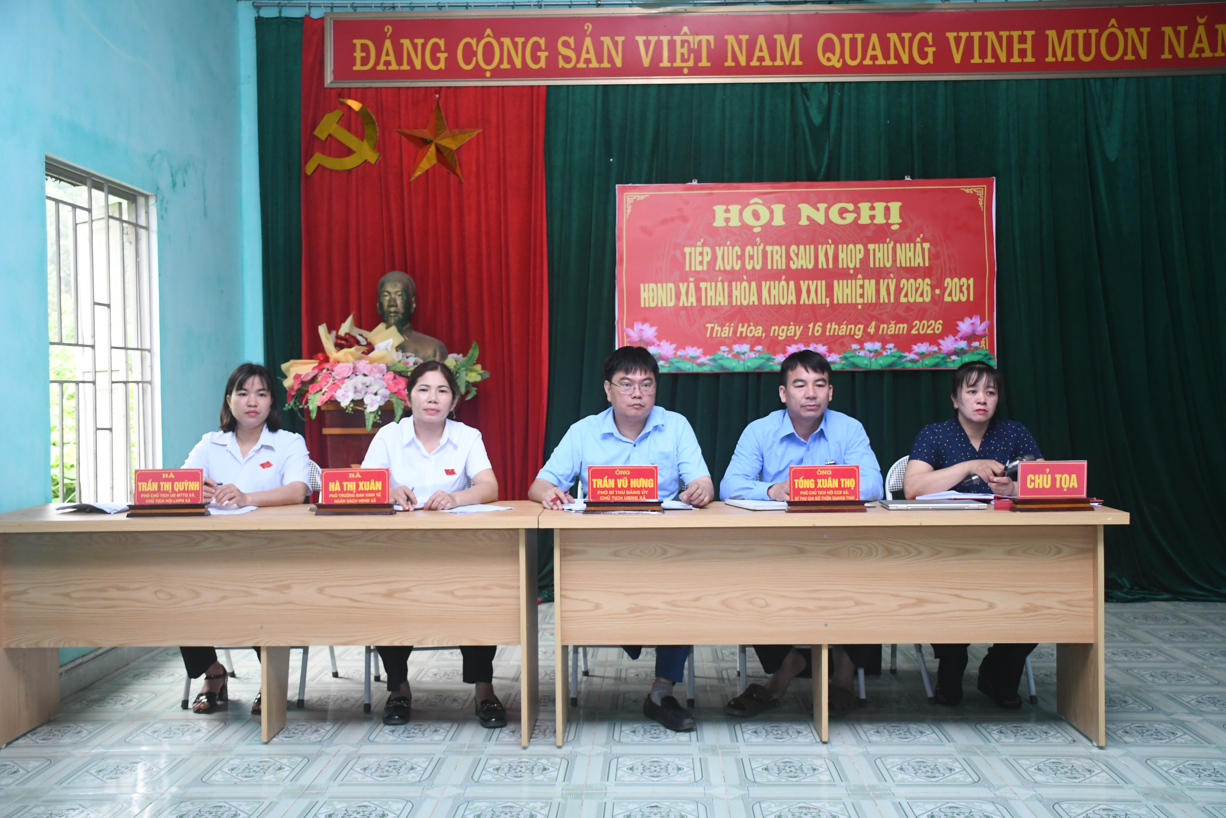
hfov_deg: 53.1
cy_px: 409
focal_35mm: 36
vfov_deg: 36.9
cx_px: 613
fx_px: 1226
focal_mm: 24
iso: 1600
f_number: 3.8
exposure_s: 1/100
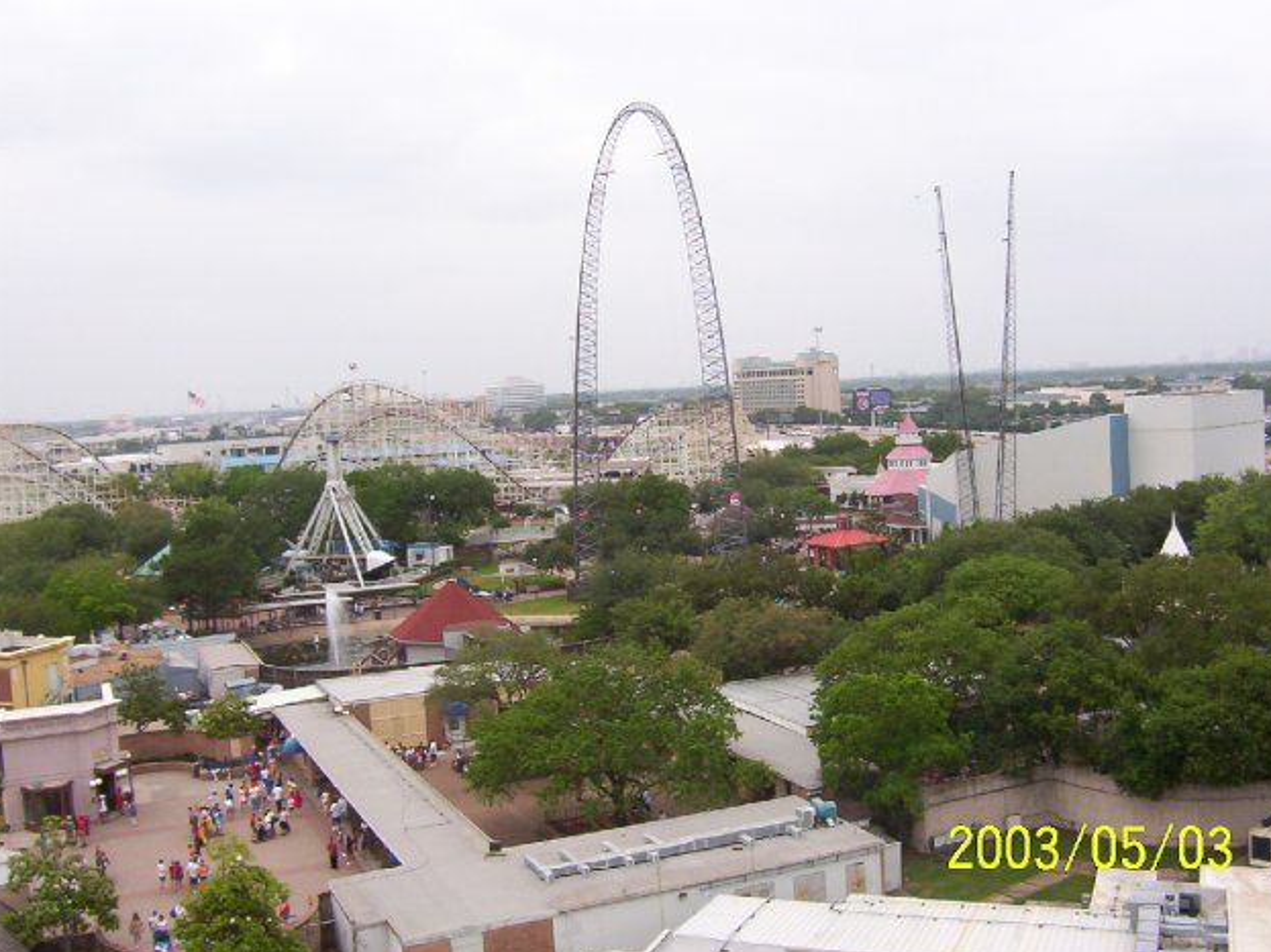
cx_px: 645
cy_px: 473
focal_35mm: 37
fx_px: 1358
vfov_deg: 38.7
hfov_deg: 50.1
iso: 100
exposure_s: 1/533
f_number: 5.24
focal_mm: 5.54
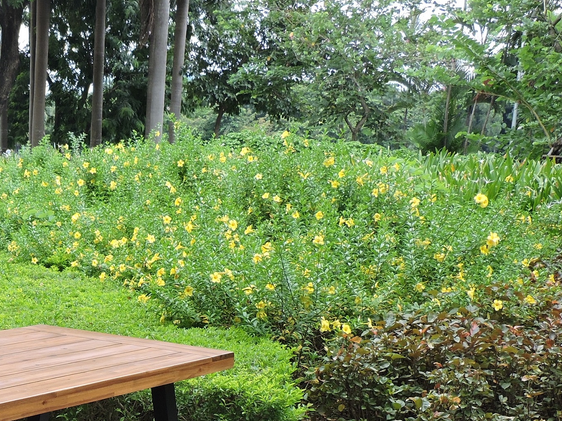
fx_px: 1185
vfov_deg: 19.3
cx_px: 71
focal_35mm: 73
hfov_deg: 25.9
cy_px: 469
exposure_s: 1/160
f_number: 3.1
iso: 100
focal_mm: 5.4
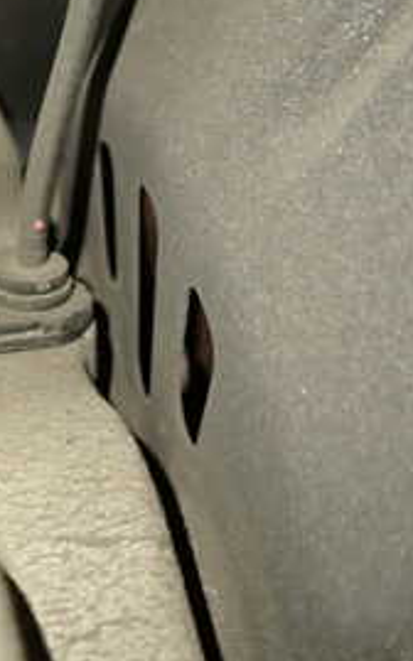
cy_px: 337
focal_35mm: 59
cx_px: 57
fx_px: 1063
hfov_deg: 21.6
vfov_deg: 34.6
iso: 320
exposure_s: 1/30
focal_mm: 4.5
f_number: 2
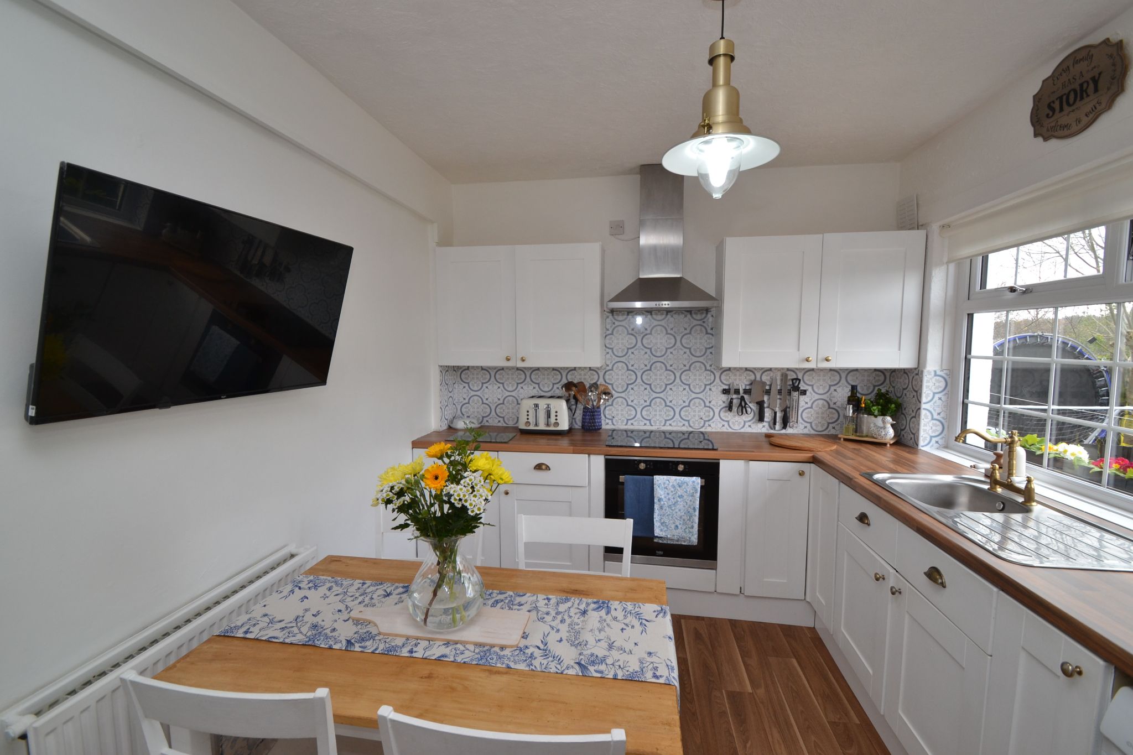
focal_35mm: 15
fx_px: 472
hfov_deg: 100.4
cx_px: 566
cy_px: 378
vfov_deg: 77.3
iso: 400
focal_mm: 10
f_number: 5.6
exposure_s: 1/125
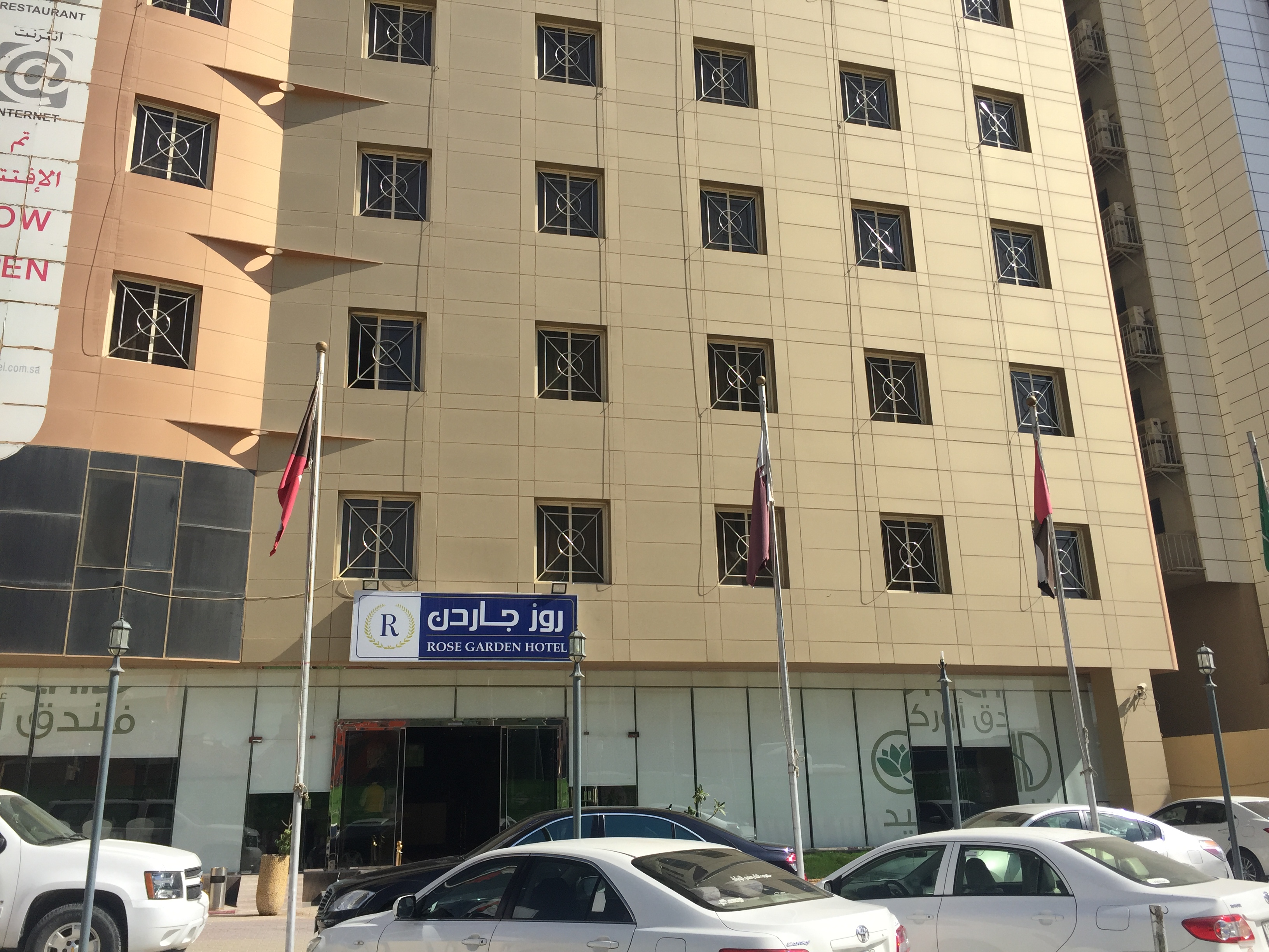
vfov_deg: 48.2
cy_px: 476
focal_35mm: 29
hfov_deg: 61.7
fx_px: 1063
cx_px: 634
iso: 32
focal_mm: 4.15
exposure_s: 1/2326
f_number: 2.2
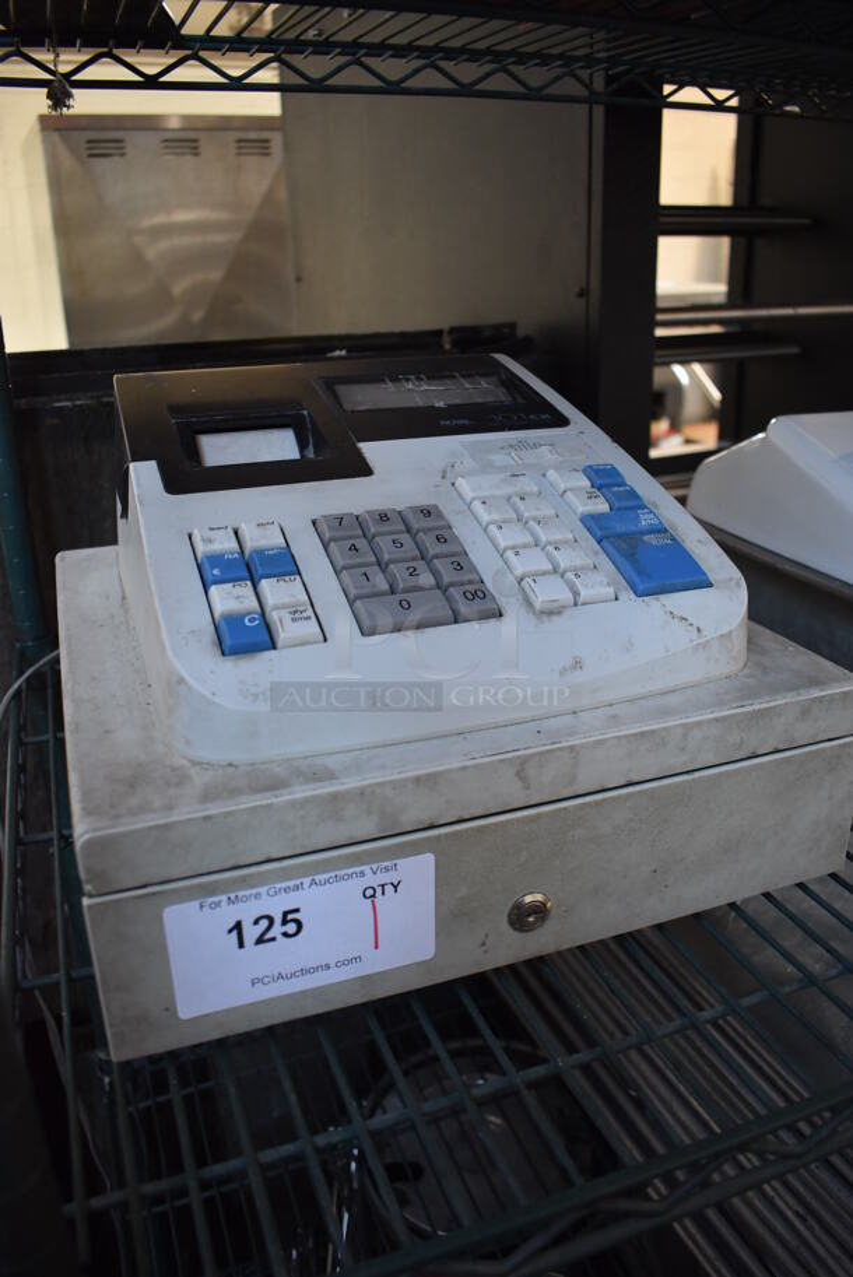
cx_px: 426
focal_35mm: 27
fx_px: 958
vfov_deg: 67.3
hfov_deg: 48.0
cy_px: 638
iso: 1000
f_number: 3.5
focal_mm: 18
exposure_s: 1/125
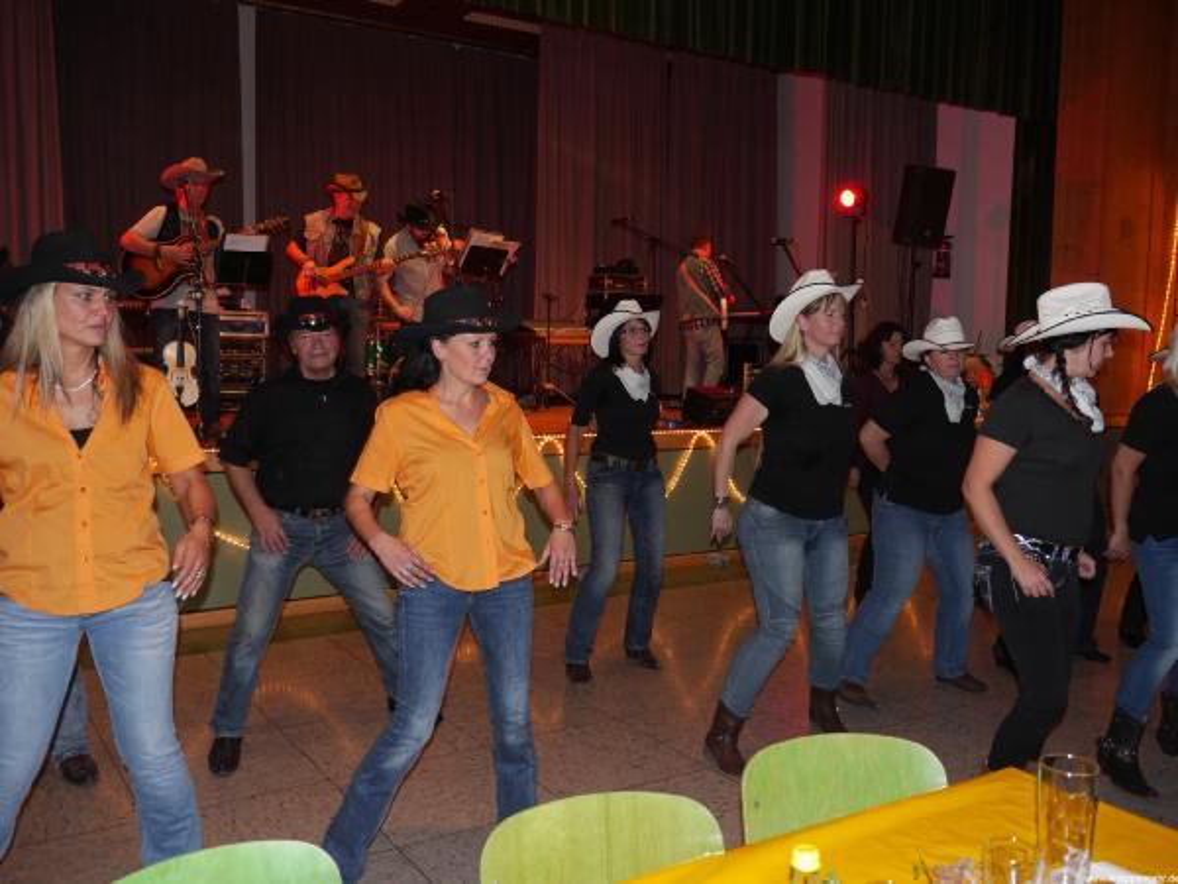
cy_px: 442
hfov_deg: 60.0
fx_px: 1021
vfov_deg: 46.8
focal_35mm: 30
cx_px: 589
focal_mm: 15
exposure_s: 1/50
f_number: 4.1
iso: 800
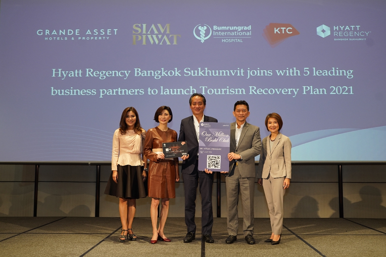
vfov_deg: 35.1
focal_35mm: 38
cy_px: 128
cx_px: 193
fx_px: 407
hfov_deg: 50.7
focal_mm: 38
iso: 1250
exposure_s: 1/60
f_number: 4
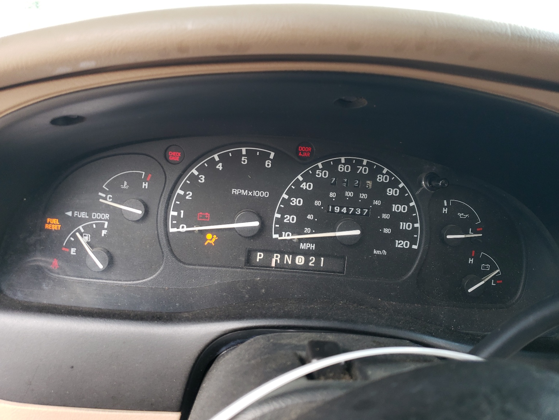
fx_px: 436
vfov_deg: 51.4
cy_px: 204
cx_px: 274
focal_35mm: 27
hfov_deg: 65.3
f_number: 1.5
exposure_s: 1/50
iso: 52
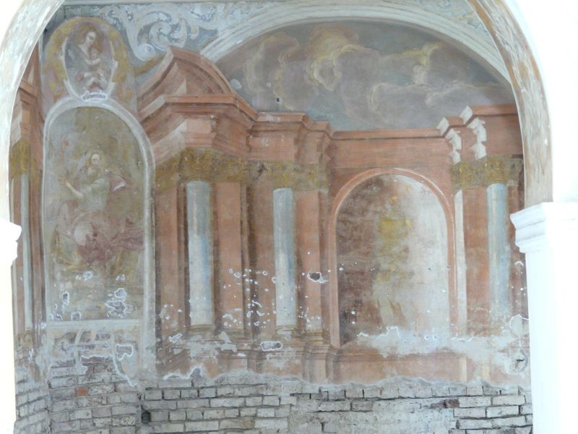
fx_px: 2104
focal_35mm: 126
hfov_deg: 15.6
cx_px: 289
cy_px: 217
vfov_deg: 11.8
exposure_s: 1/40
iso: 400
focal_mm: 20.6
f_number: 3.6
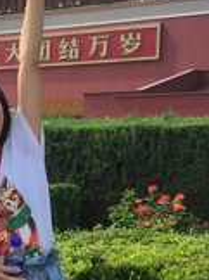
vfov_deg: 22.5
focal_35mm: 86
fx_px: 694
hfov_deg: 16.9
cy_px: 228
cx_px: 24
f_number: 2.2
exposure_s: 1/1199
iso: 32
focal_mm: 4.15
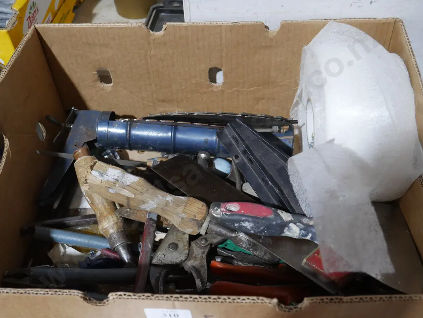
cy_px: 159
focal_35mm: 40
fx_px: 489
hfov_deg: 46.8
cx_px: 212
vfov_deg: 36.0
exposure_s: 1/60
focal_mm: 20
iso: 1600
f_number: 4.5
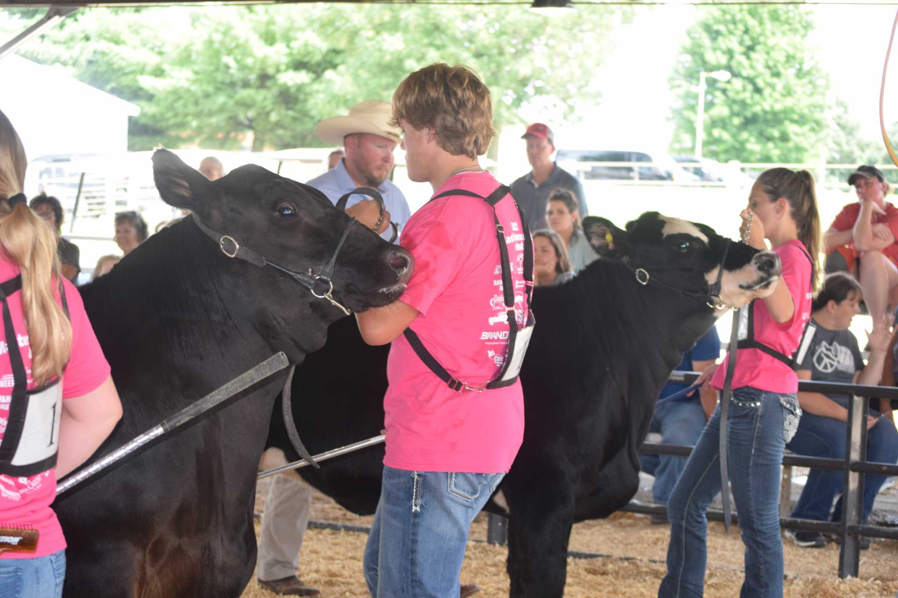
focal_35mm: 82
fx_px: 2058
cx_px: 449
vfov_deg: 16.6
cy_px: 299
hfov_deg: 24.6
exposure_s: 1/125
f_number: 5.6
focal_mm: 55
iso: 400
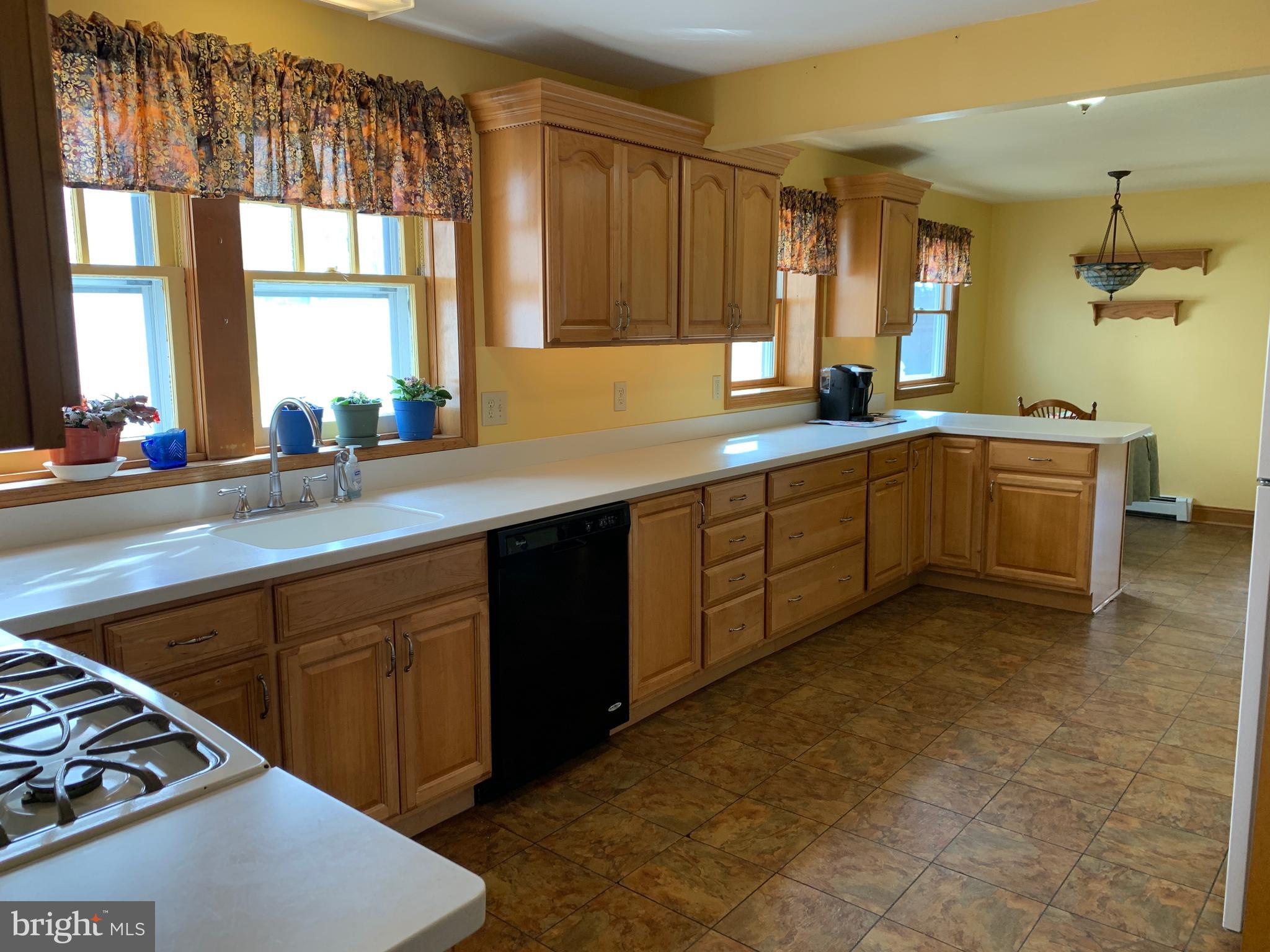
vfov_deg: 53.1
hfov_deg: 67.3
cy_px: 476
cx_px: 635
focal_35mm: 26
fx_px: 954
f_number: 1.8
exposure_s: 1/60
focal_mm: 4.25
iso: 50
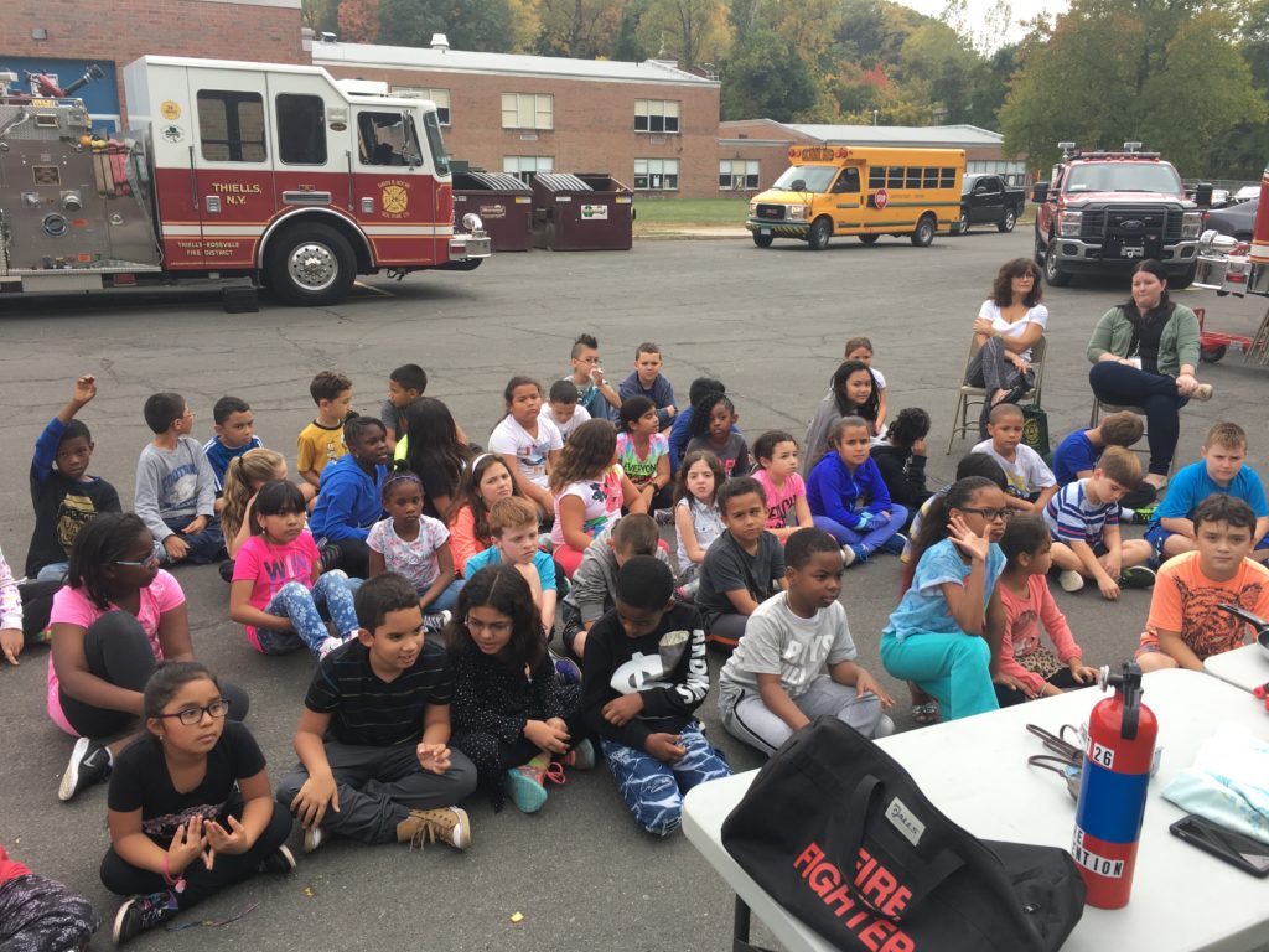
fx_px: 1063
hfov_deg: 61.7
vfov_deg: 48.2
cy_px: 476
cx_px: 634
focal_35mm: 29
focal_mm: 4.15
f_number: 2.2
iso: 25
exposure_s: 1/146
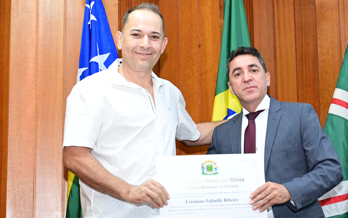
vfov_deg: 17.4
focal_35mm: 75
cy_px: 128
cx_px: 181
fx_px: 711
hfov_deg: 27.5
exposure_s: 1/125
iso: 4000
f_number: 4
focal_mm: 44
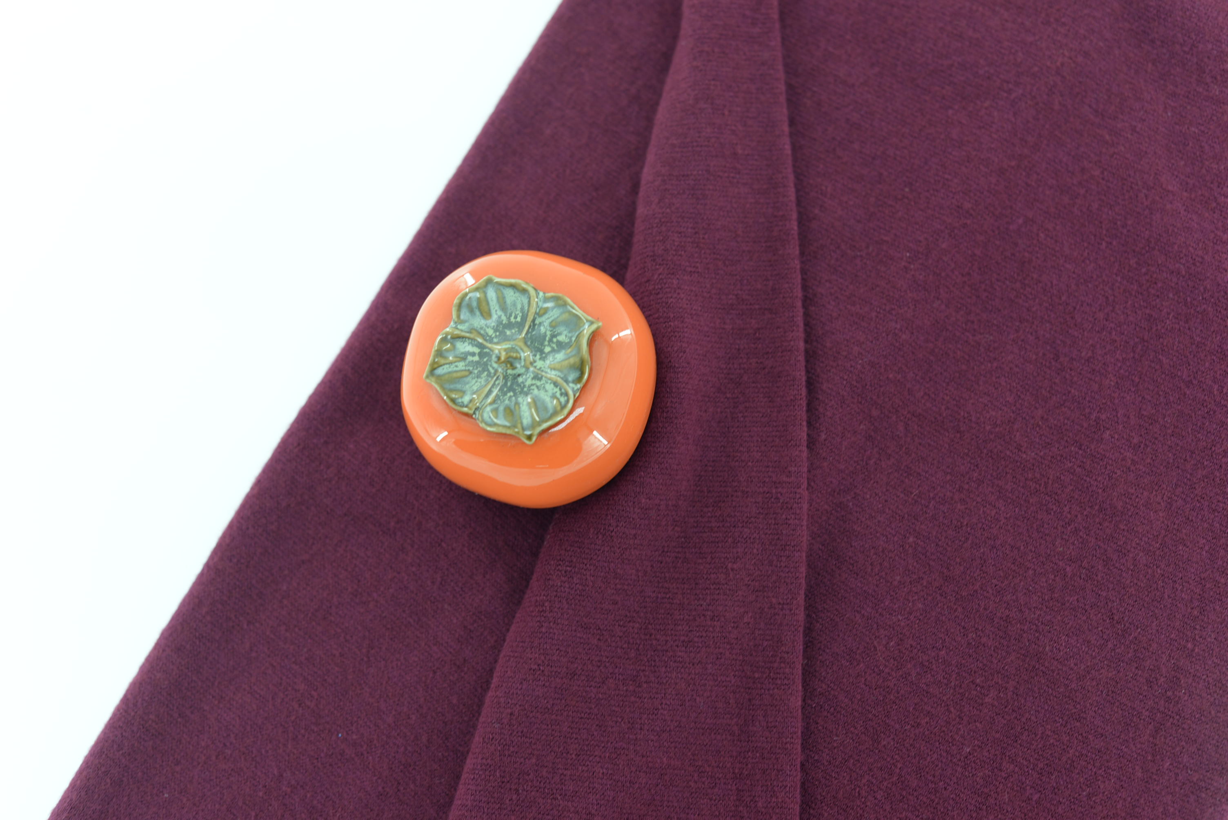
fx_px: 1706
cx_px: 614
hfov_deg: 39.6
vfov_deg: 27.0
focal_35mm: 50
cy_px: 410
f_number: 3.5
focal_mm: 50
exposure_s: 1/50
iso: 100
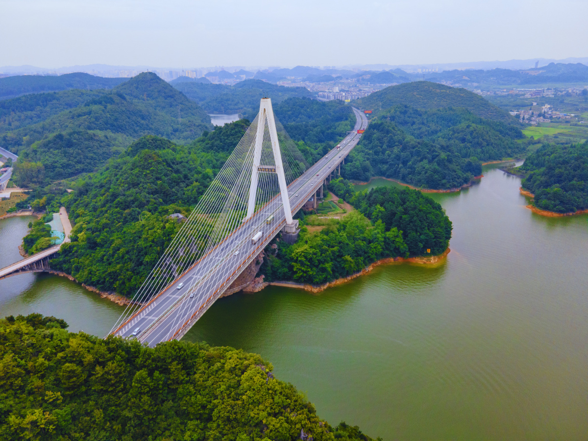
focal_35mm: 24
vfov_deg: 56.8
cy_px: 220
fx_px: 408
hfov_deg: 71.6
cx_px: 294
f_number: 2.8
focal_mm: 4.5
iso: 100
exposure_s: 1/400
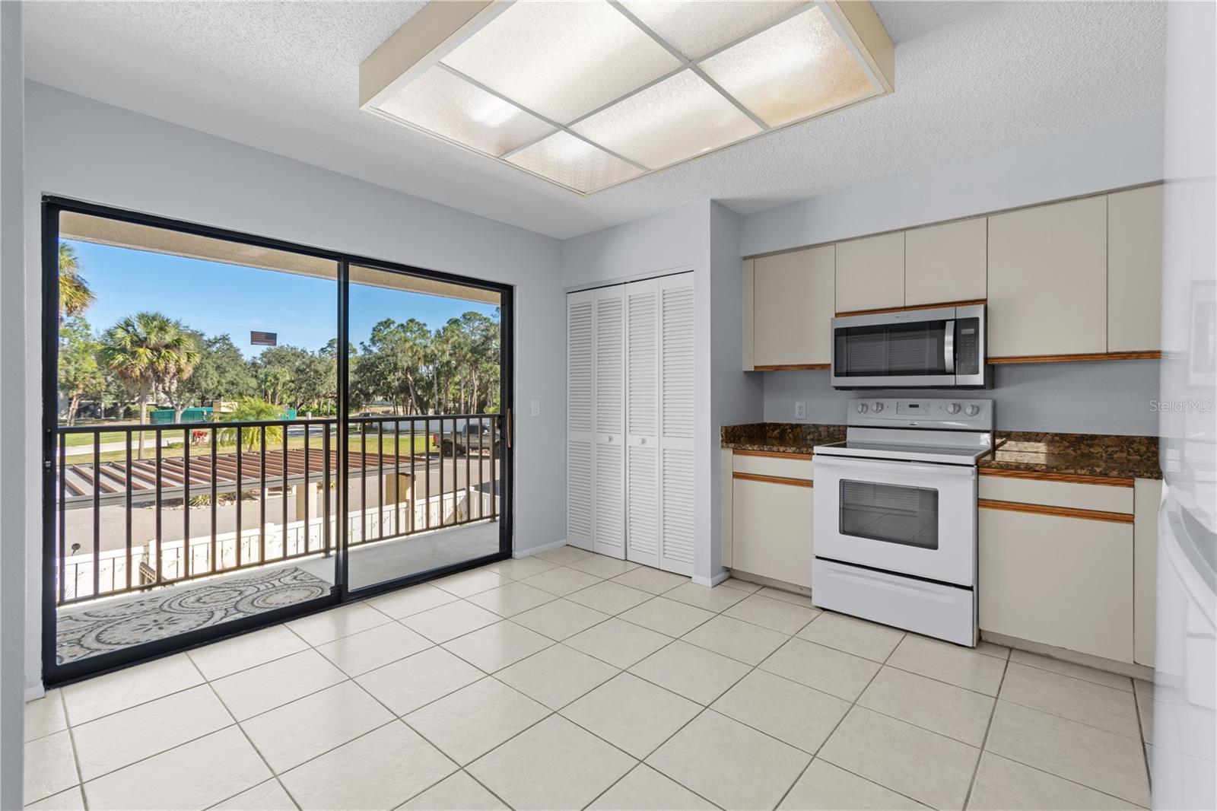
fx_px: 507
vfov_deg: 77.3
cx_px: 608
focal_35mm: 15
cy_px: 406
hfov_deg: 100.4
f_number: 7.1
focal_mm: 10
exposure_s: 1/13
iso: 100
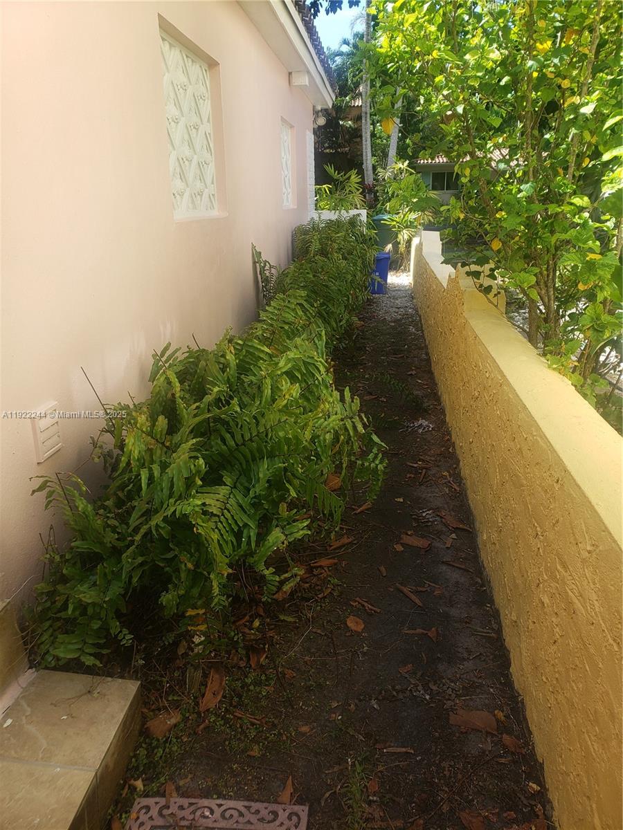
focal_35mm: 26
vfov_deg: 67.3
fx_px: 624
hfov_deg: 53.1
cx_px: 312
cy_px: 415
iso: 50
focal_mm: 4.3
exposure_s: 1/388
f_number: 2.4
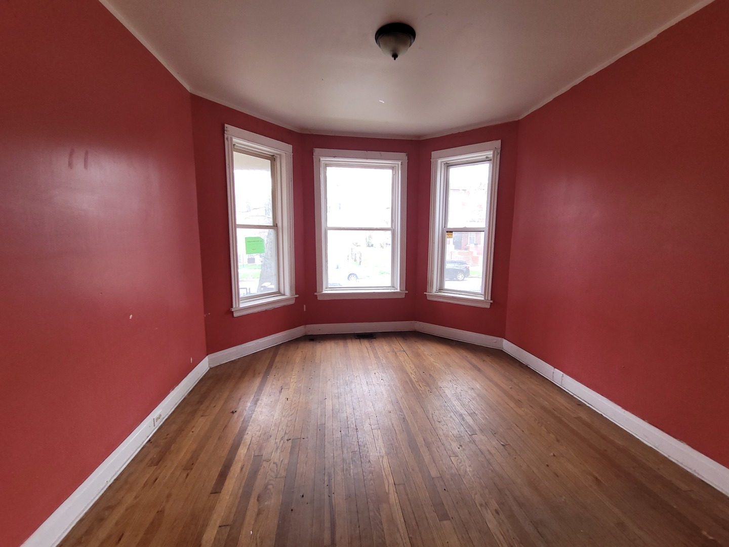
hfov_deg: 106.2
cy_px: 274
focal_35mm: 13
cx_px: 364
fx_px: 274
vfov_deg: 89.9
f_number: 2.2
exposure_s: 1/60
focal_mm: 2.2
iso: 80
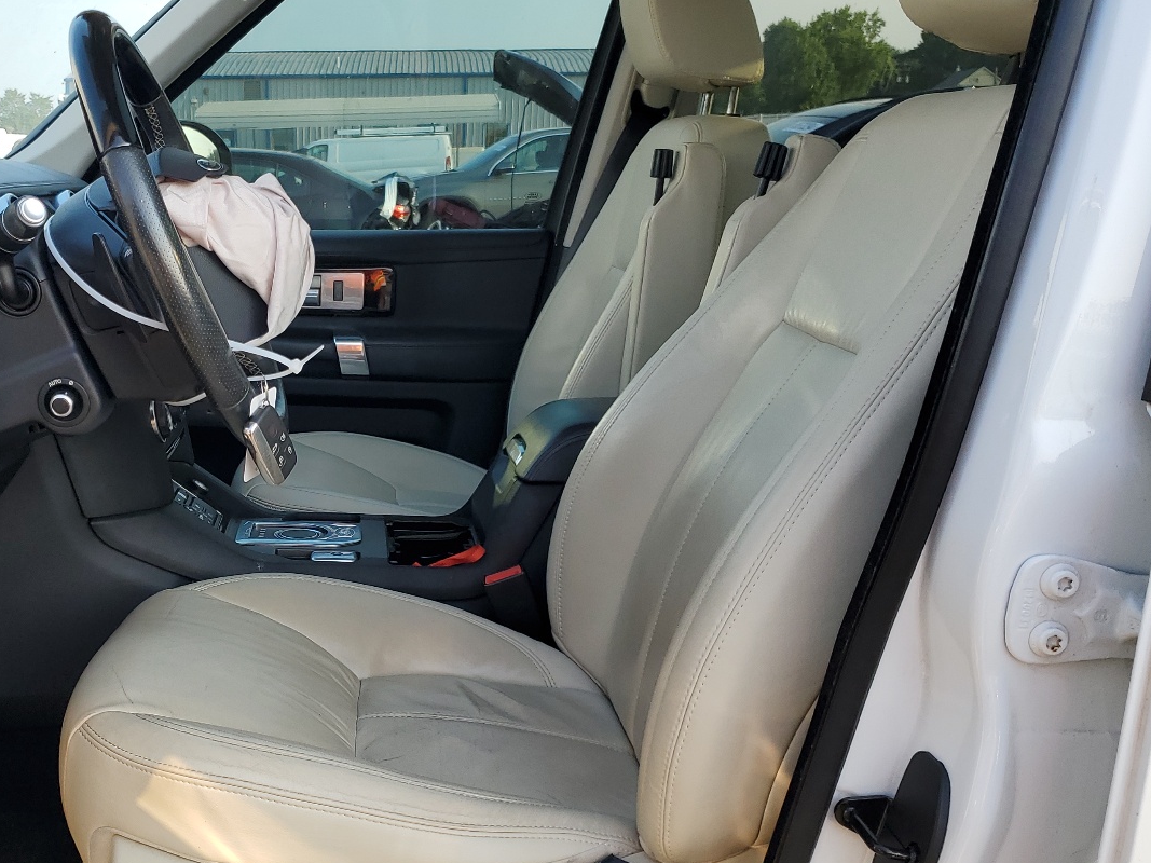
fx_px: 1297
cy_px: 490
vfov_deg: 36.8
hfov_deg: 46.5
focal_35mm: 39
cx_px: 314
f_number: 1.5
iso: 50
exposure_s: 1/455
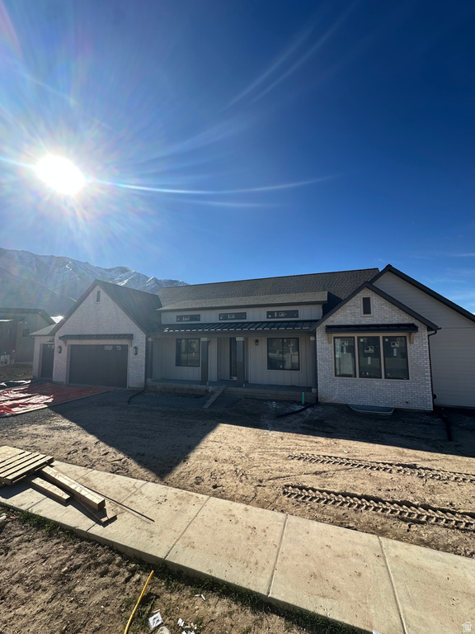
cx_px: 238
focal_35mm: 14
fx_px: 256
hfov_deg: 85.7
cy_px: 317
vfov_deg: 102.1
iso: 40
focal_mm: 2.22
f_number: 2.2
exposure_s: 1/1795
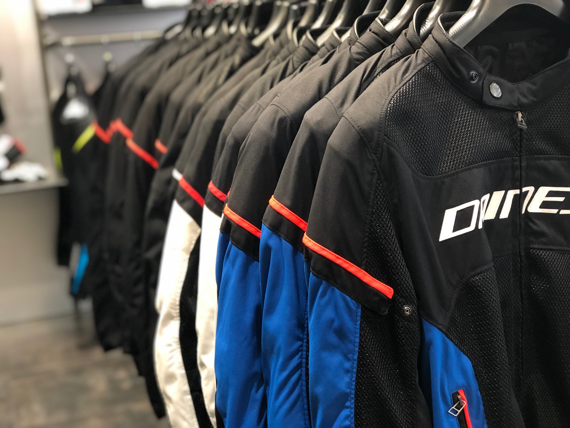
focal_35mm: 57
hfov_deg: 33.8
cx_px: 285
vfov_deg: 25.7
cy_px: 214
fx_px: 939
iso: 250
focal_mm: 6.6
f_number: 2.8
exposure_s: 1/30
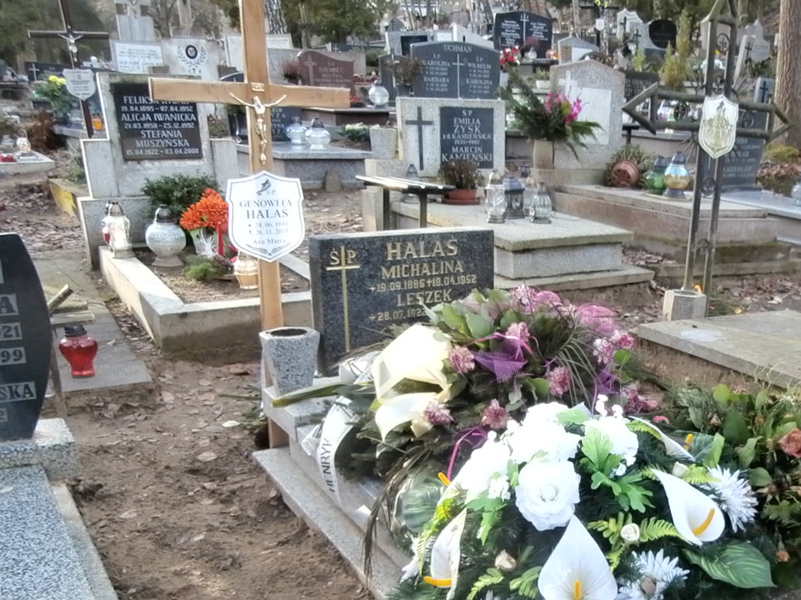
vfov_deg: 38.2
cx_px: 587
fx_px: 856
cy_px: 400
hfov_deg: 48.5
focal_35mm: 37
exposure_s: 1/60
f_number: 3
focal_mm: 4.2
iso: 100
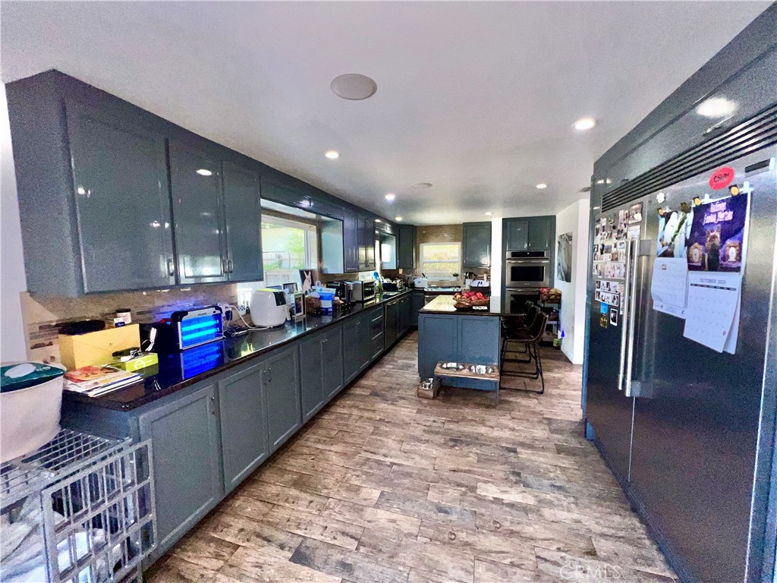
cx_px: 388
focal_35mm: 13
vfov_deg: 89.9
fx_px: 292
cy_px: 292
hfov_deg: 106.2
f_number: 1.8
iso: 64
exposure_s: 1/98
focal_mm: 1.57
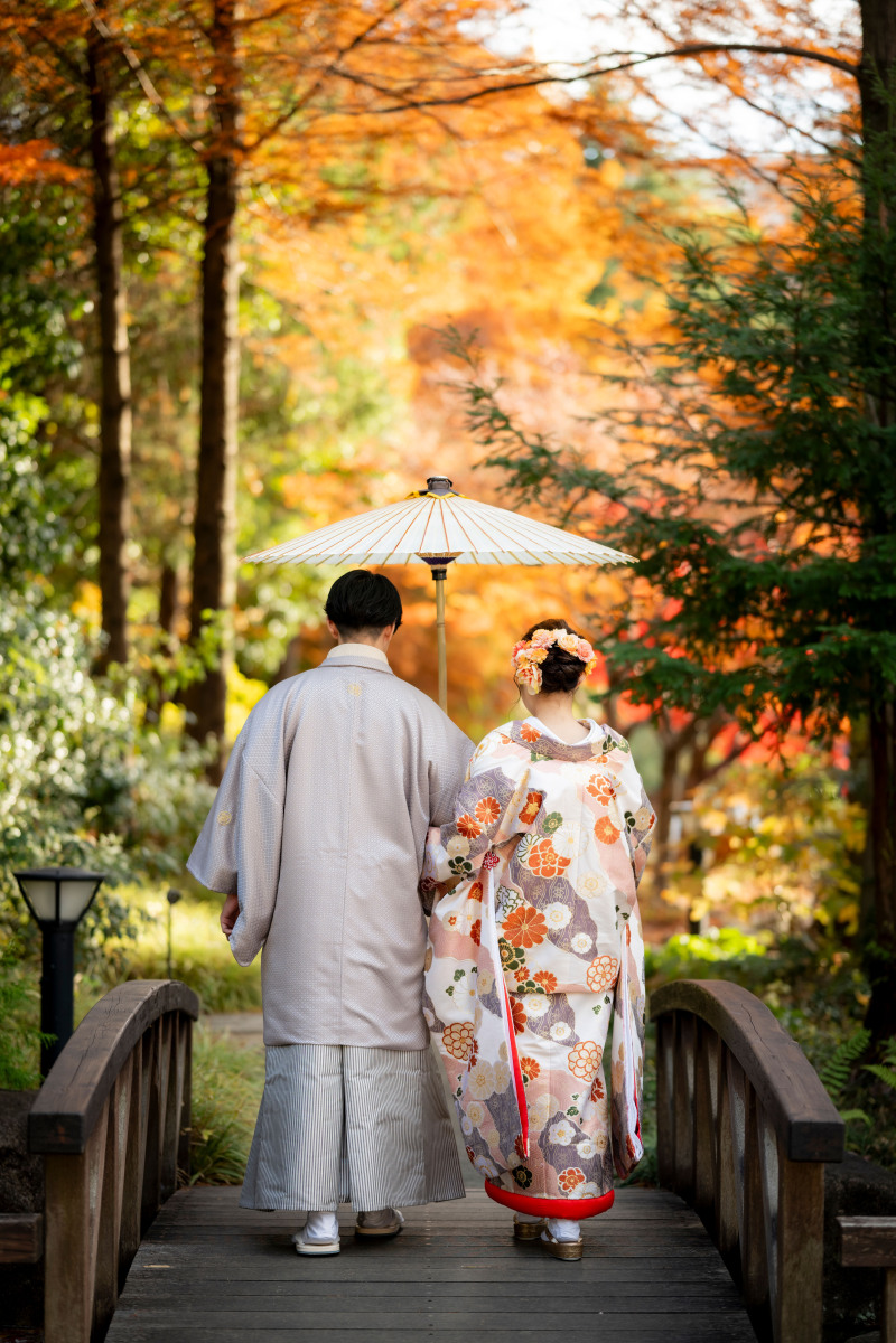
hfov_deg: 16.1
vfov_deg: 23.9
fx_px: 3173
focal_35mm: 85
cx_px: 448
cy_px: 672
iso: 125
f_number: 1.8
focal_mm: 85
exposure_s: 1/640
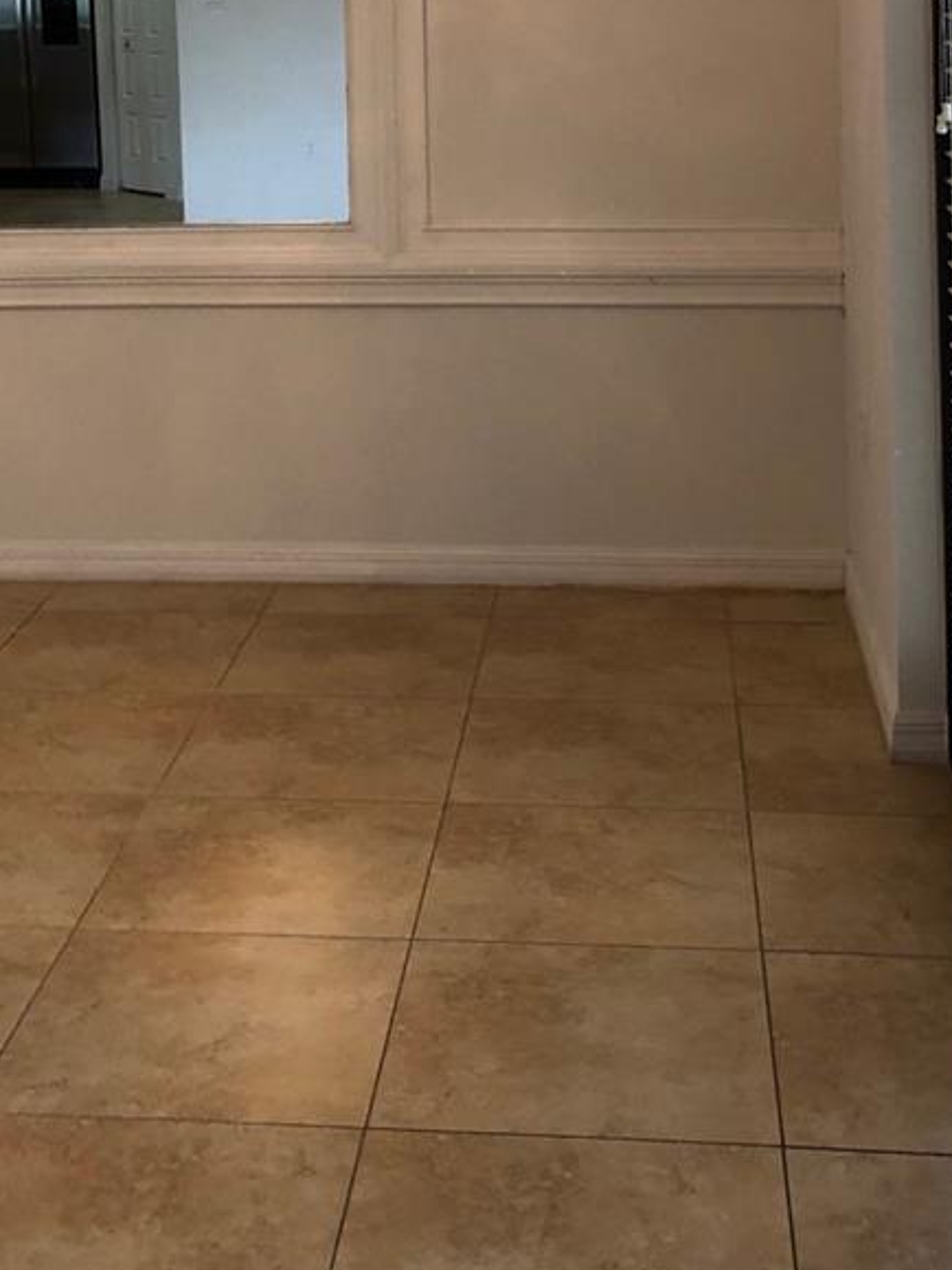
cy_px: 39
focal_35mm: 58
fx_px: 2128
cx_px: 390
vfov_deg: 31.1
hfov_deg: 25.2
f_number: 1.8
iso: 40
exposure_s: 1/20
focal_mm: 4
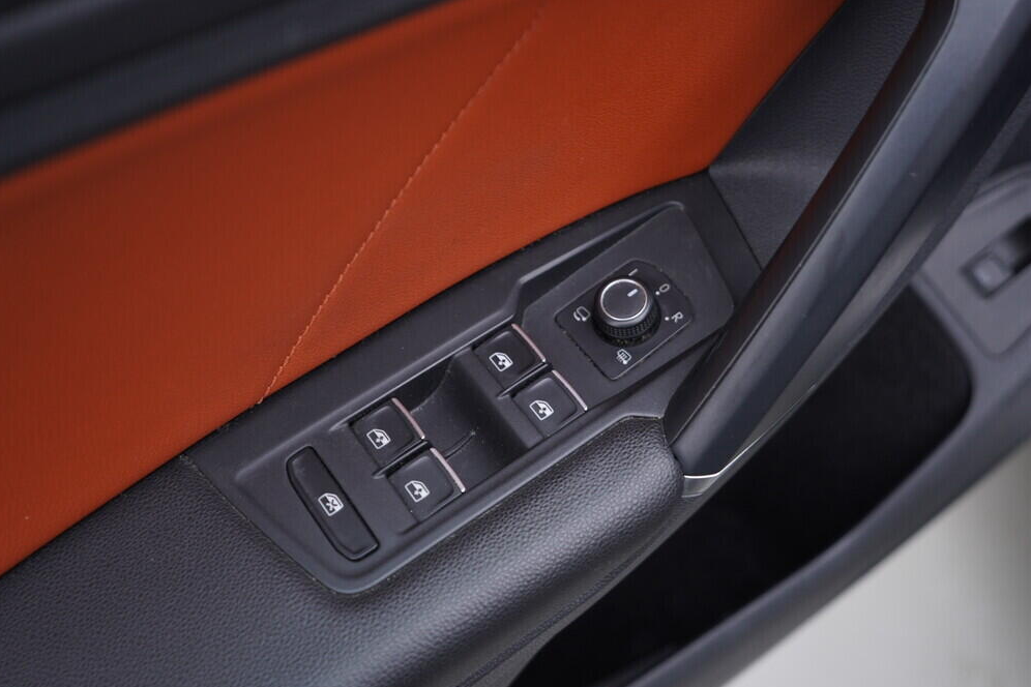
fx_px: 1060
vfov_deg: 35.9
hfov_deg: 51.9
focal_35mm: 37
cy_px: 352
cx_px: 520
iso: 160
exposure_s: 1/40
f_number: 2.8
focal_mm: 24
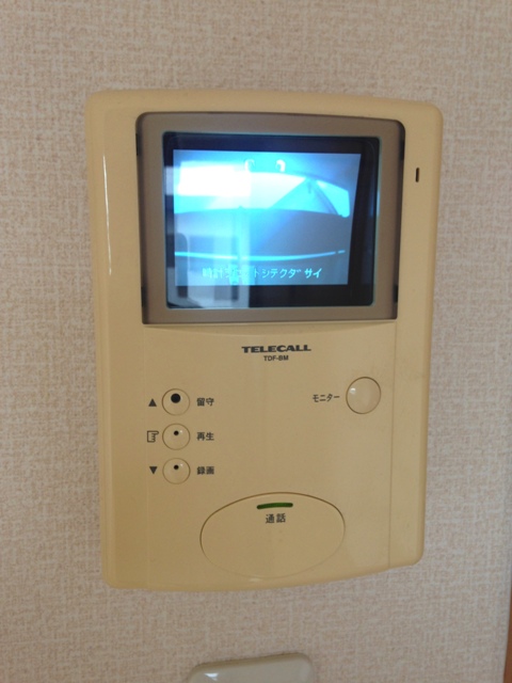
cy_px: 342
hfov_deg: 42.9
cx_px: 256
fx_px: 651
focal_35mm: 33
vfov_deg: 55.4
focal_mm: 4.12
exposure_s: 1/24
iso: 50
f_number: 2.4
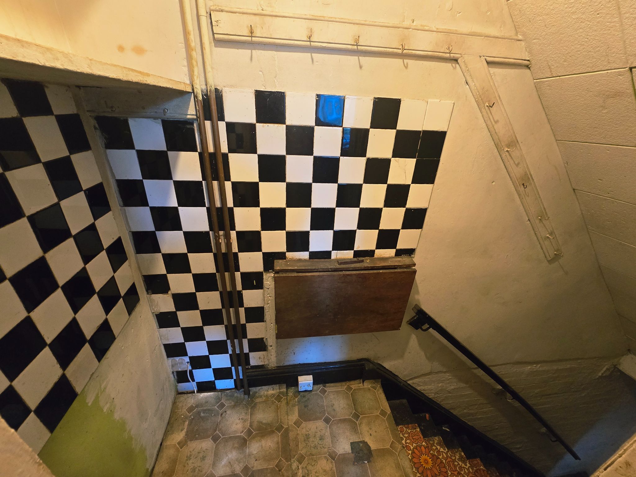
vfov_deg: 89.9
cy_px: 238
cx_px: 318
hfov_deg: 106.2
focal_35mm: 13
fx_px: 239
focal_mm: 2.2
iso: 400
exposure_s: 1/50
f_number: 2.2
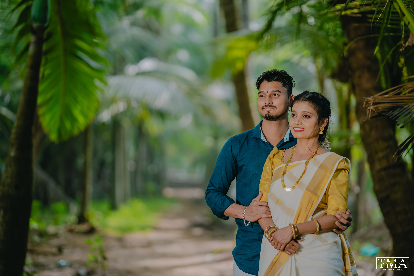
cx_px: 207
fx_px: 977
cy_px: 138
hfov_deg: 23.9
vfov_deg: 16.1
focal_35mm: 85
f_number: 1.4
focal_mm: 85
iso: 125
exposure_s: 1/640
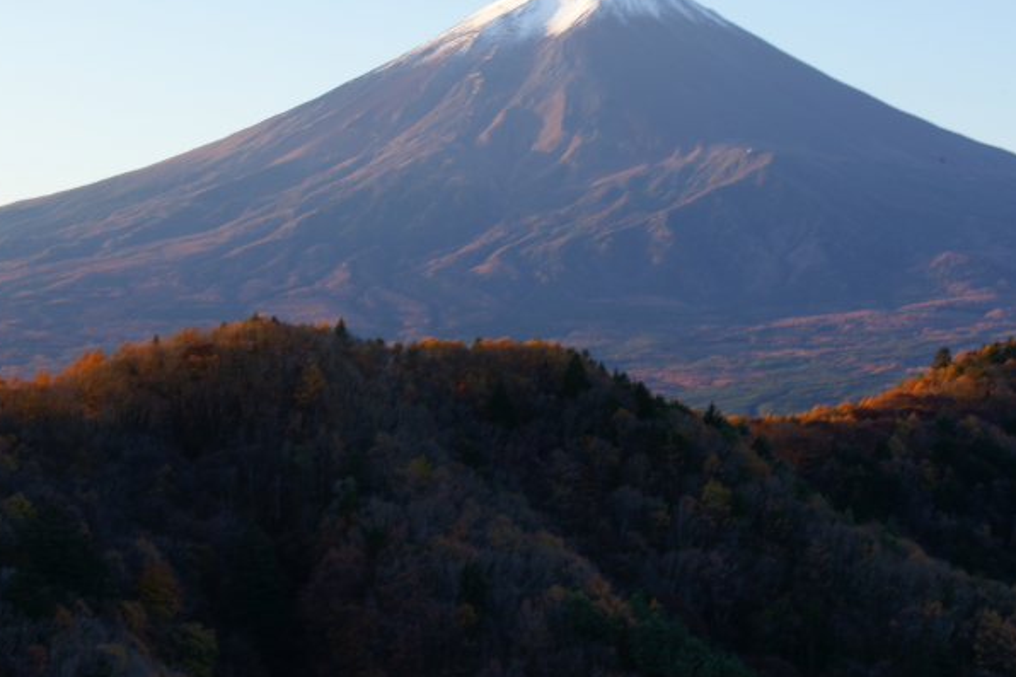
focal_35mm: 94
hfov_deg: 21.7
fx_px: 2652
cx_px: 602
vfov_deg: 14.5
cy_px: 263
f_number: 22
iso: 100
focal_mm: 70
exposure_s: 1/1.25
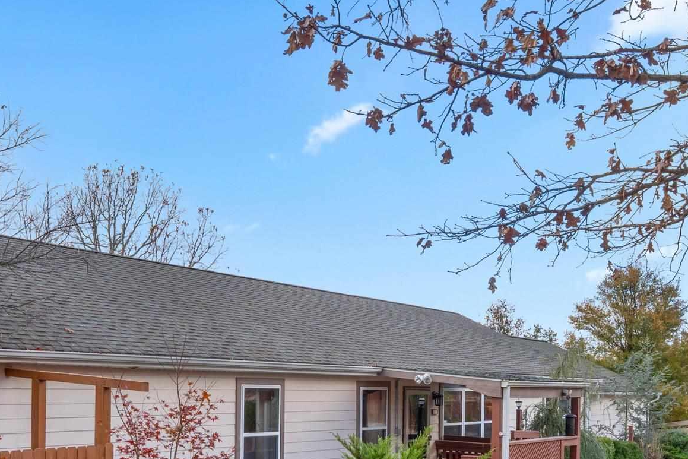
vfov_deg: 30.8
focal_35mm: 42
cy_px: 406
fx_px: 798
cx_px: 293
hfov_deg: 46.5
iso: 400
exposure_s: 1/80
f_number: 9
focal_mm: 12.9
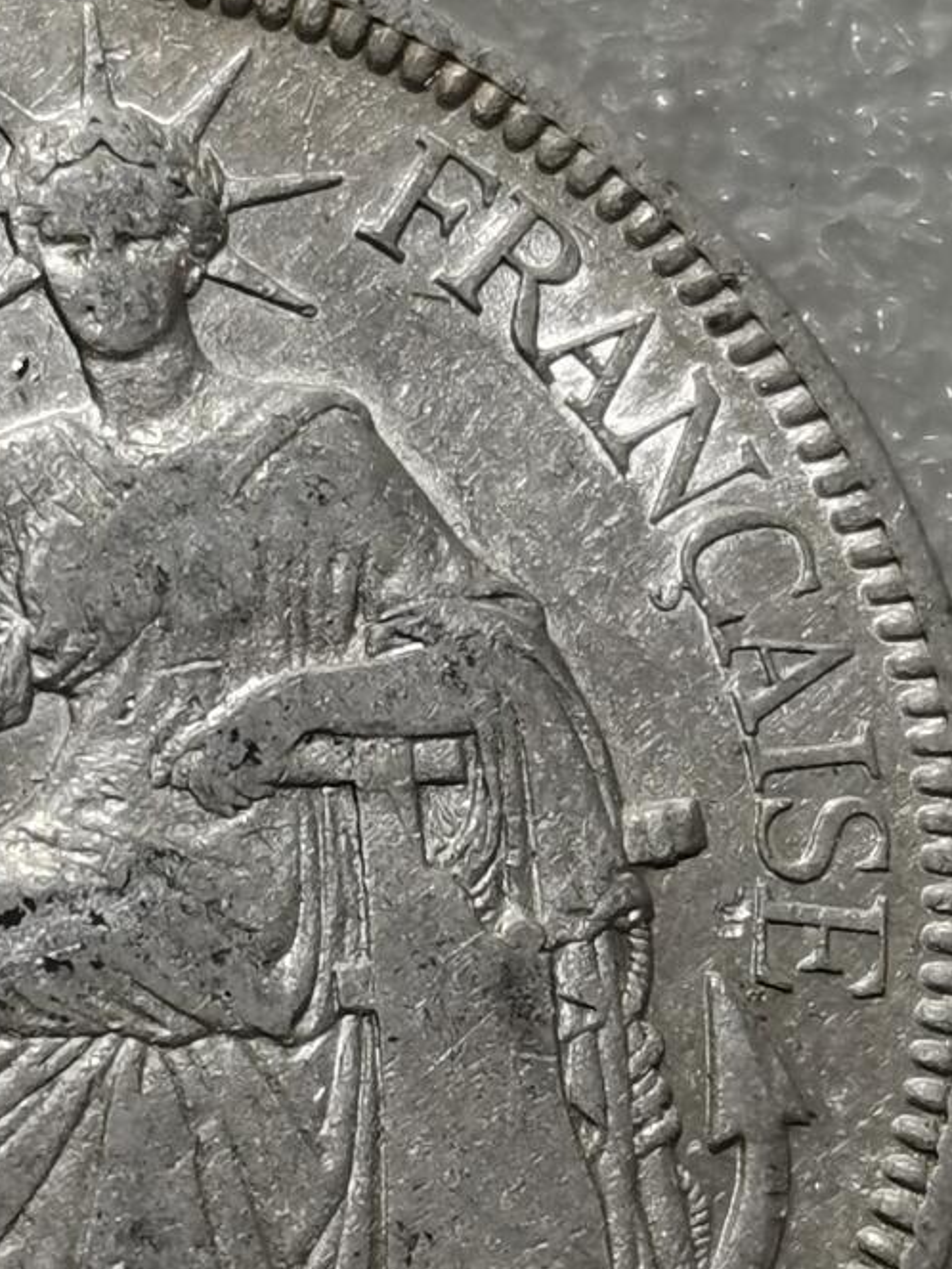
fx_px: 7260
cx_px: 11
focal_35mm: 198
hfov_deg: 7.5
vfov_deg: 10.0
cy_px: 650
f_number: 1.8
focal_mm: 5.58
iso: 50
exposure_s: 1/166
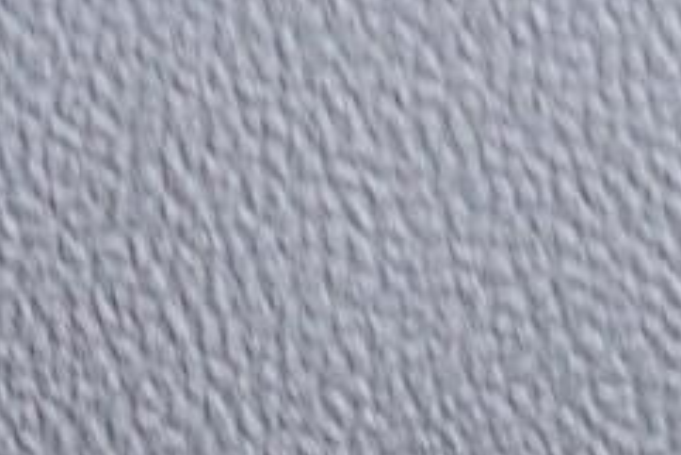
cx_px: -305
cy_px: 1345
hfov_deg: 9.3
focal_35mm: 215
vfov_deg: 6.0
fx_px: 4069
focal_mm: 24
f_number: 2.8
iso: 2500
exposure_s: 1/40
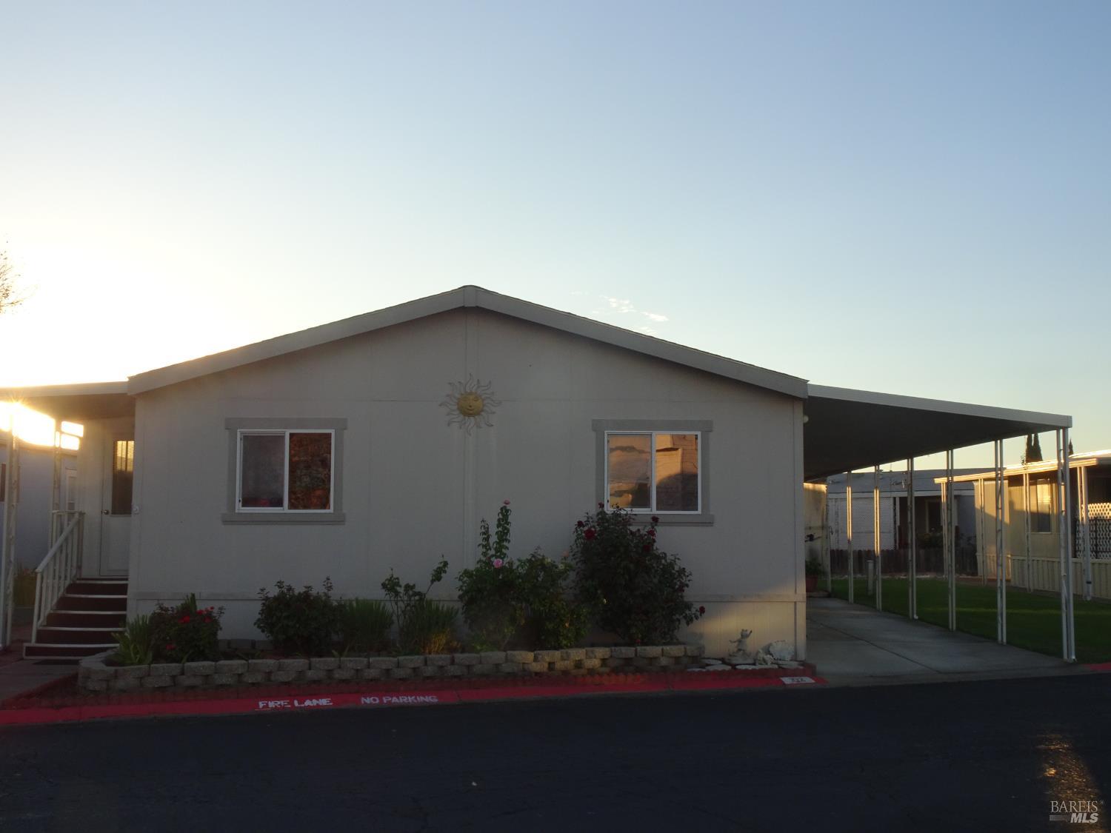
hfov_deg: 50.1
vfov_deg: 38.7
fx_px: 1188
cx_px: 556
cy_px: 416
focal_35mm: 37
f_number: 4
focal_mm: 6.37
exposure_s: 1/160
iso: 80
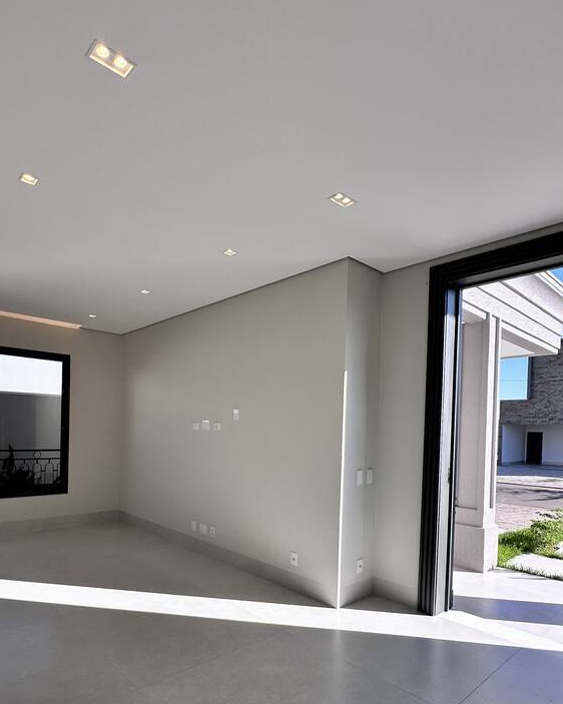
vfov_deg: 76.4
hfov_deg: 65.0
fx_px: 438
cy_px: 438
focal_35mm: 21
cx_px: 230
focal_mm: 2.22
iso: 40
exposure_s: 1/997
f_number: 2.2
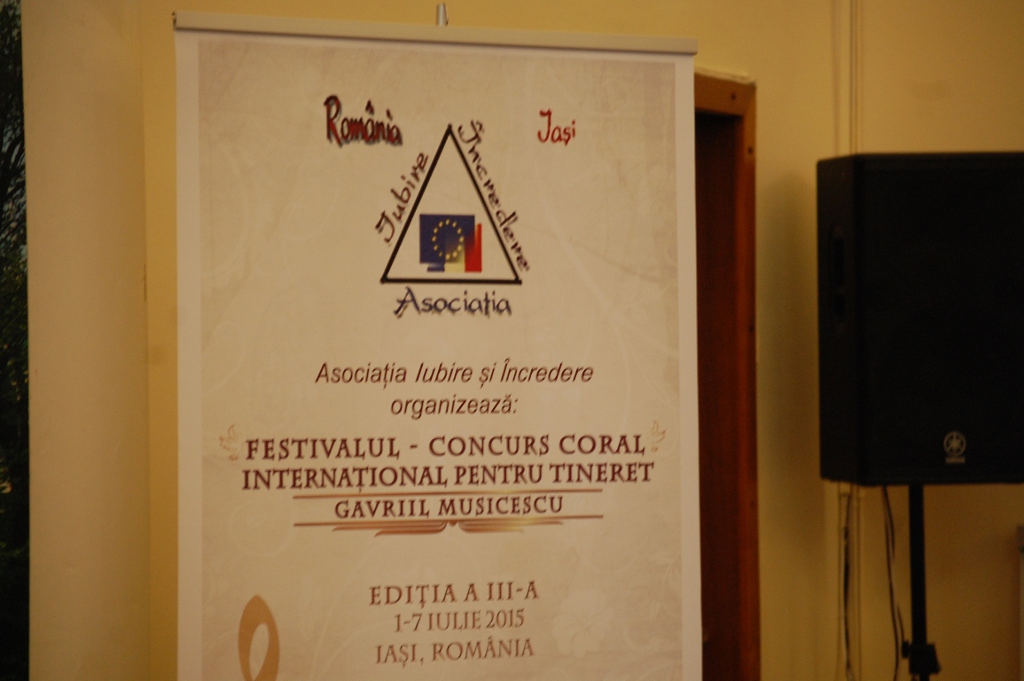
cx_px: 512
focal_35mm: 150
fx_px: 4263
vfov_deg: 9.1
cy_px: 340
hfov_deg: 13.7
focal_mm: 100
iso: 800
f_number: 4.5
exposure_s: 1/80
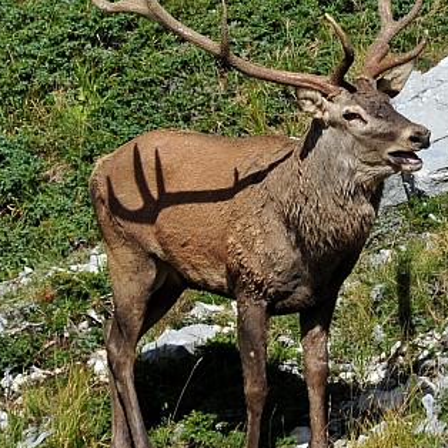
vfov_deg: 1.4
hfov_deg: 1.4
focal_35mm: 1222
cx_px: 414
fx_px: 17893
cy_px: 178
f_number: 11
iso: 250
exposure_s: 1/500
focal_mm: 500
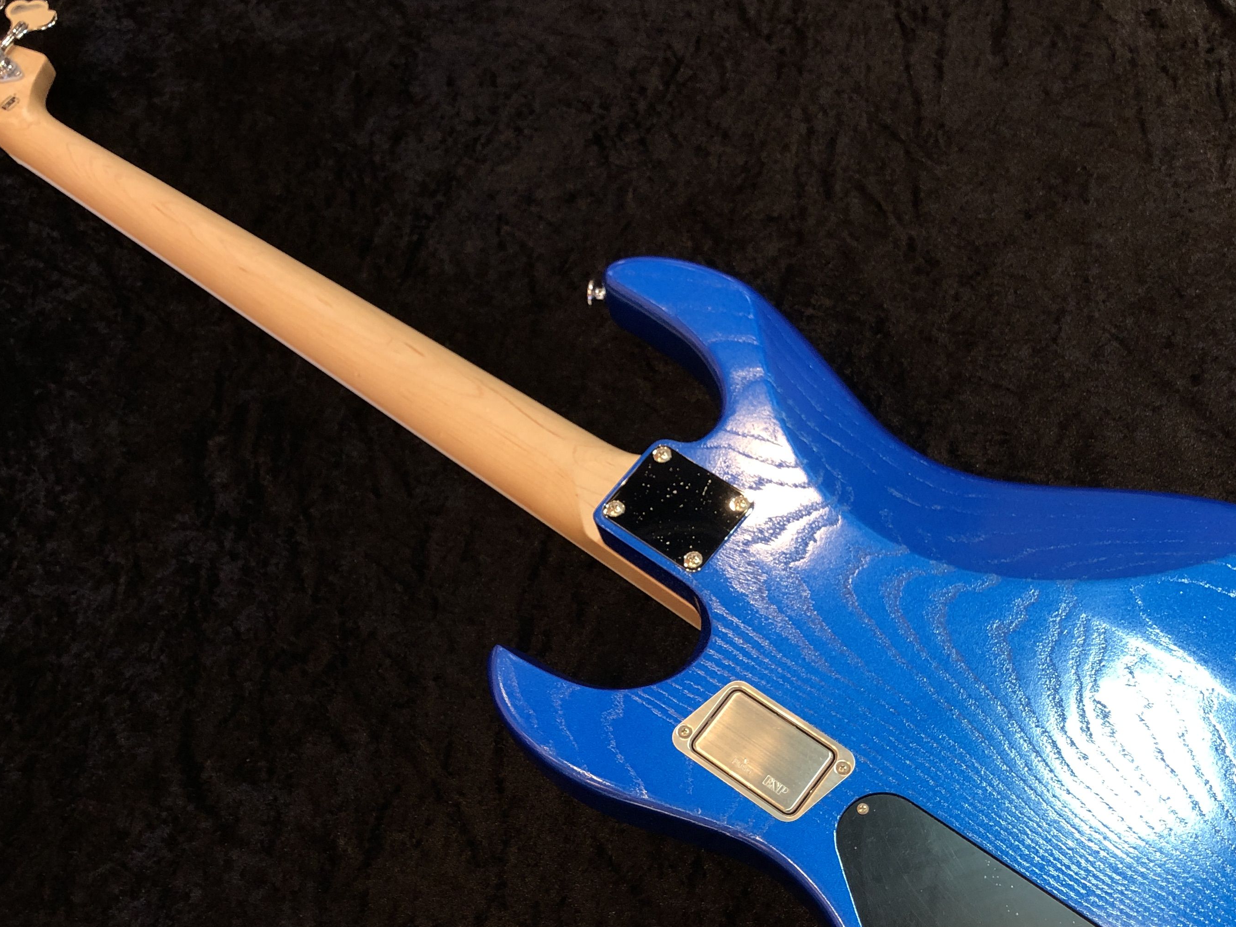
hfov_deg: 44.8
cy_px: 613
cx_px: 645
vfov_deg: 34.1
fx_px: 1500
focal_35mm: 42
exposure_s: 1/24
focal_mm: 3.99
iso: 40
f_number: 1.8
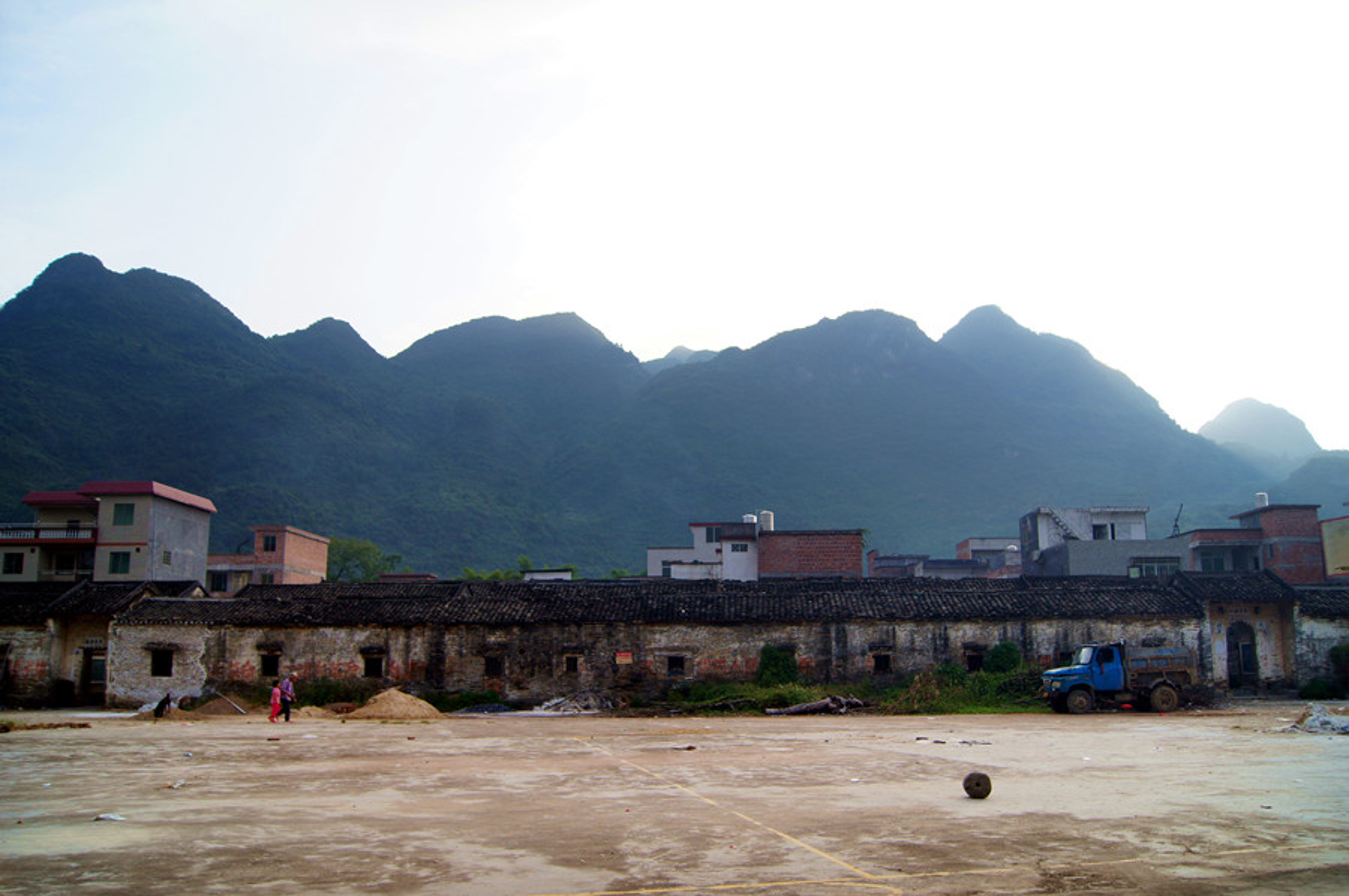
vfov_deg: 47.8
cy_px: 448
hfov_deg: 67.4
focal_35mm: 27
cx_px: 674
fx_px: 1011
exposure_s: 1/320
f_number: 5.6
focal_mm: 18
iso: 100
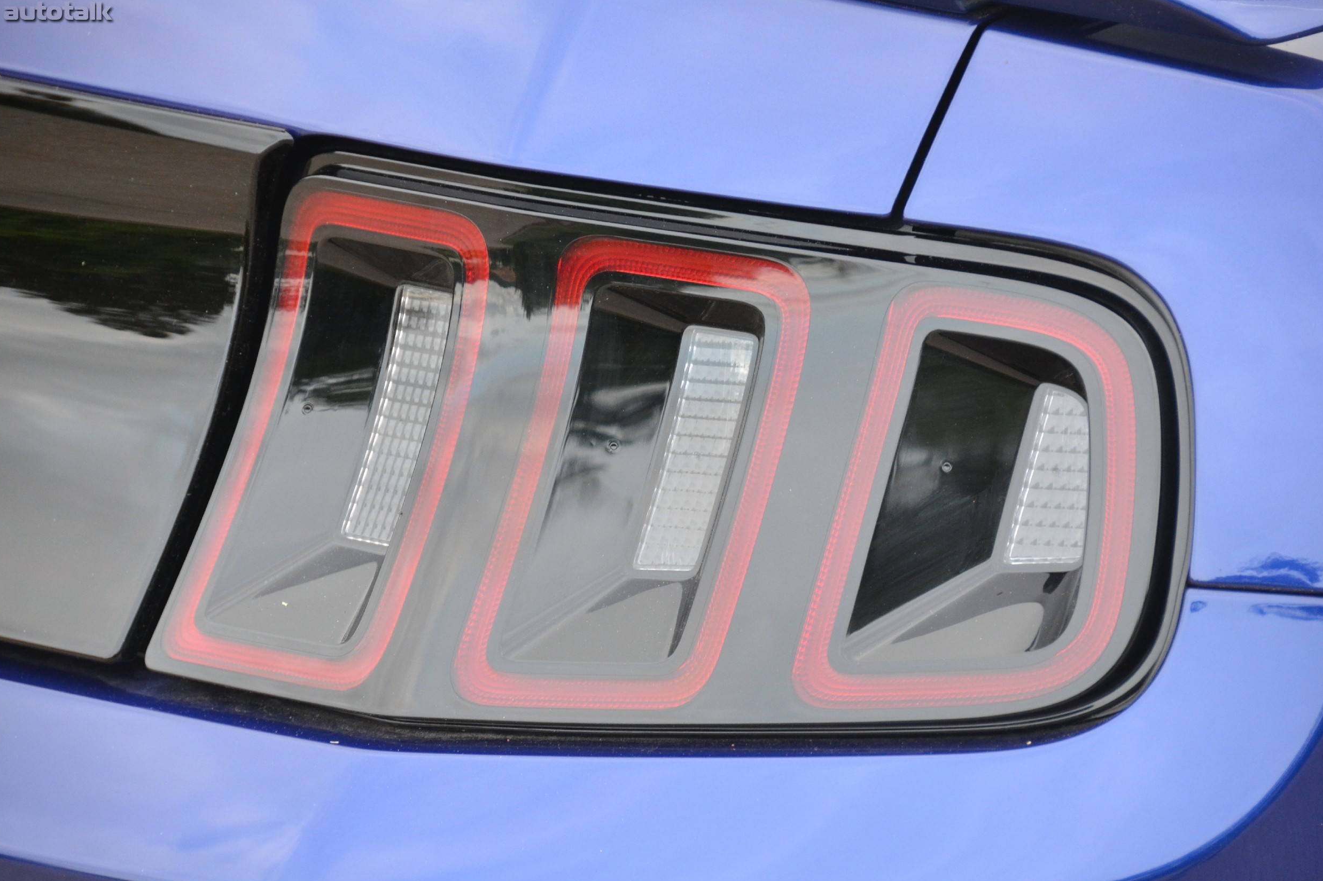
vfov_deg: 5.3
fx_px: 9443
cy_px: 441
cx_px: 661
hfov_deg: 8.0
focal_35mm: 257
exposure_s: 1/400
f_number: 5.6
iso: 1600
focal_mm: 170
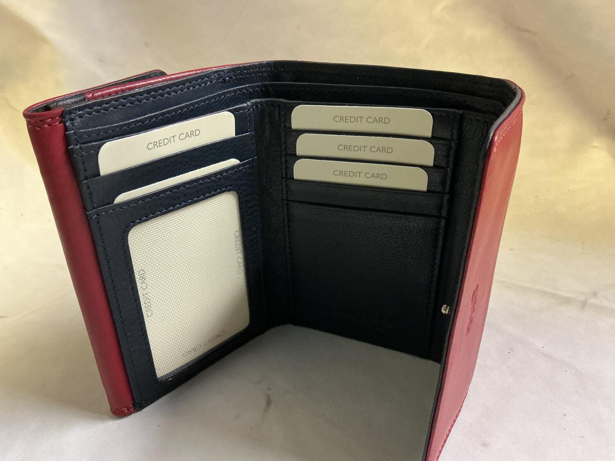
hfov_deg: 61.7
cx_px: 308
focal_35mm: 29
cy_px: 230
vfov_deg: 48.2
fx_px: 515
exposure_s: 1/33
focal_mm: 3
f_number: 1.8
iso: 250
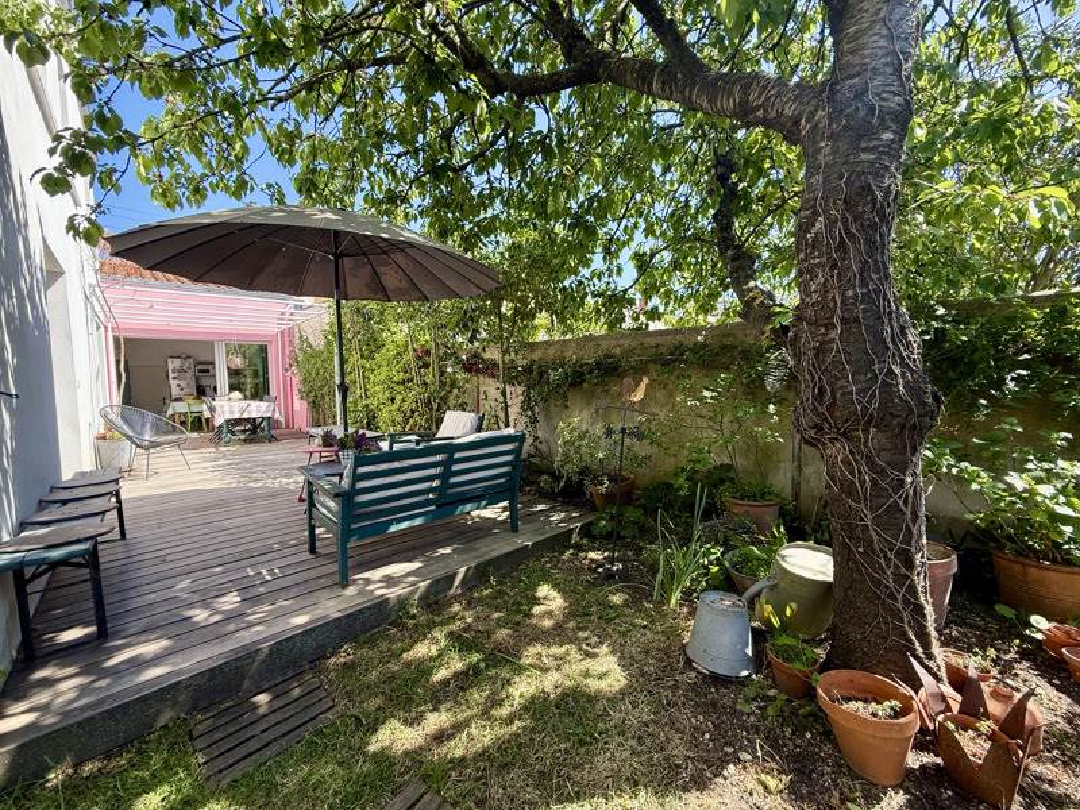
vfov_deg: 85.7
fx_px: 437
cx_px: 540
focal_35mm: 14
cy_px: 405
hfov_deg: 102.1
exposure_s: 1/274
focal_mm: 2.22
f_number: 2.2
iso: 64
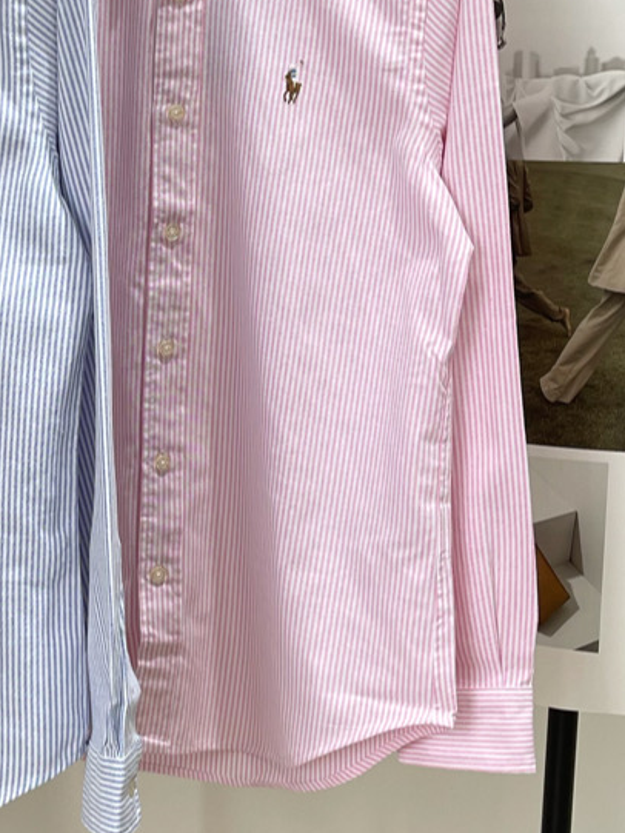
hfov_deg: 17.5
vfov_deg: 23.8
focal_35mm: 82
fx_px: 1973
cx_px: -15
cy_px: 367
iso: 32
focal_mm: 5.1
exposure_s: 1/132
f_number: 1.6
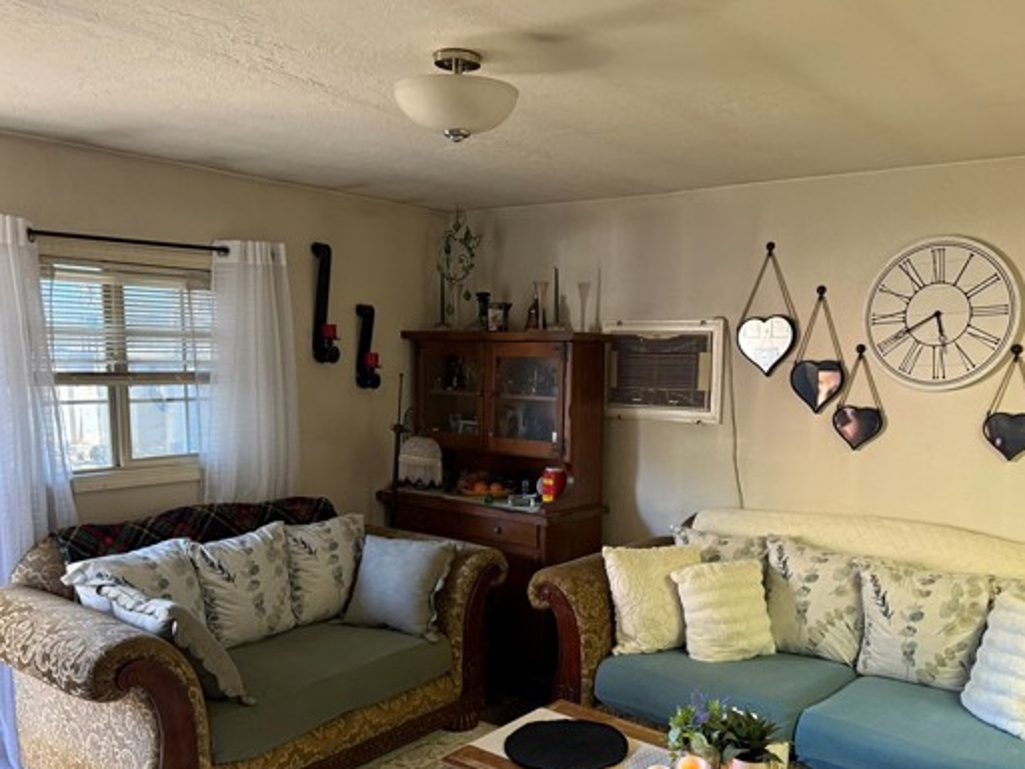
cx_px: 589
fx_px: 888
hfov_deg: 59.7
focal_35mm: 30
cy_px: 461
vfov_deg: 46.5
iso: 320
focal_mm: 6.76
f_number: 1.78
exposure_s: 1/60
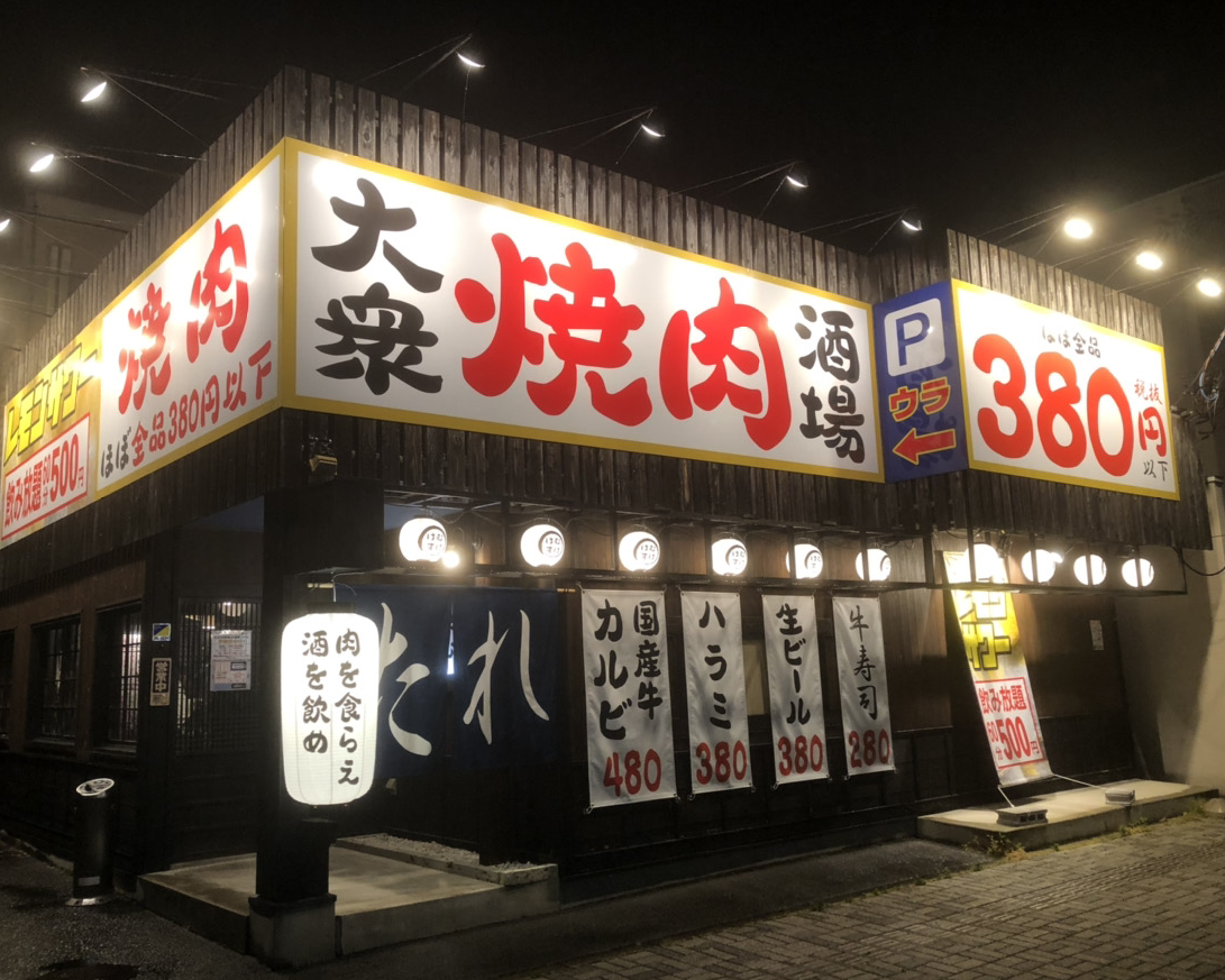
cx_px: 578
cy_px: 489
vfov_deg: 48.5
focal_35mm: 30
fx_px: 1088
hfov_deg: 58.7
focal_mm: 3.99
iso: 40
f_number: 1.8
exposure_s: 1/17
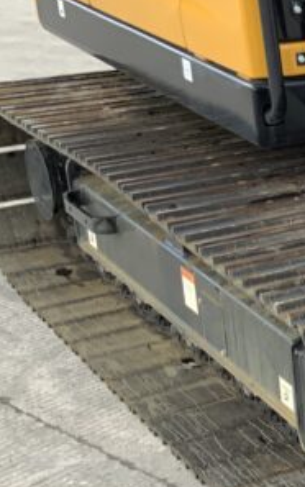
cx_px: 654
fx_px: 1408
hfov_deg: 11.0
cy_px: 325
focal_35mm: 106
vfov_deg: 19.6
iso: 16
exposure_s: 1/128
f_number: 1.8
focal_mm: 3
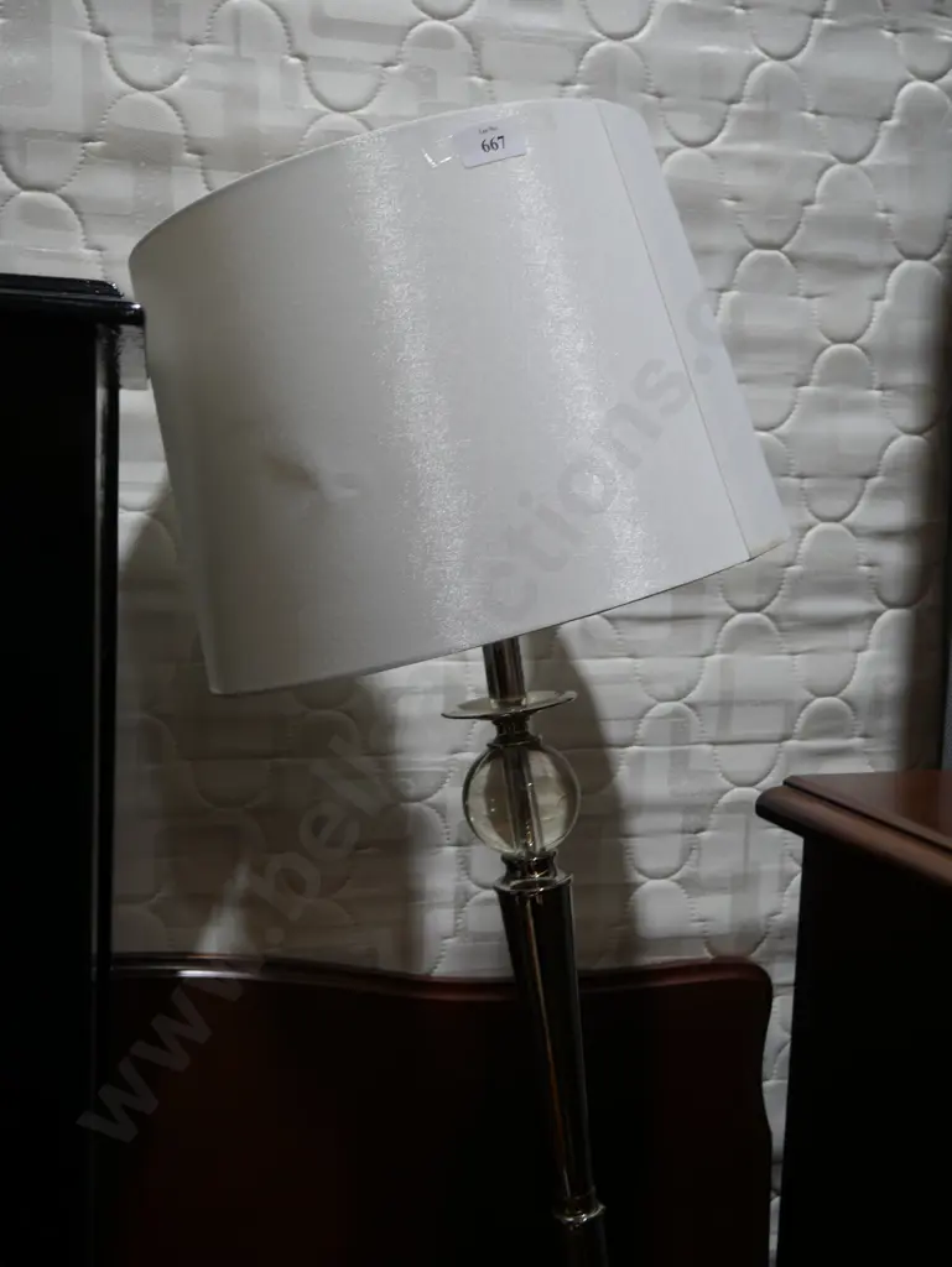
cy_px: 634
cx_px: 476
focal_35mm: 38
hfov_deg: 37.8
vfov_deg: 49.0
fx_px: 1392
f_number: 4.1
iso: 200
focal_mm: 19
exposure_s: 1/125
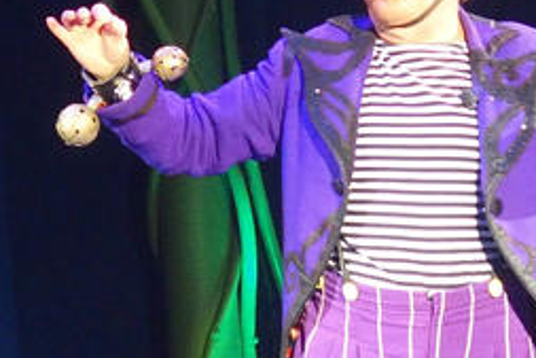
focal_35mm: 395
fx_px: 5884
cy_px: 80
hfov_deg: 5.2
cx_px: 424
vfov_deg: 3.5
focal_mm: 42.5
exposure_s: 1/50
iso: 1600
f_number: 2.8
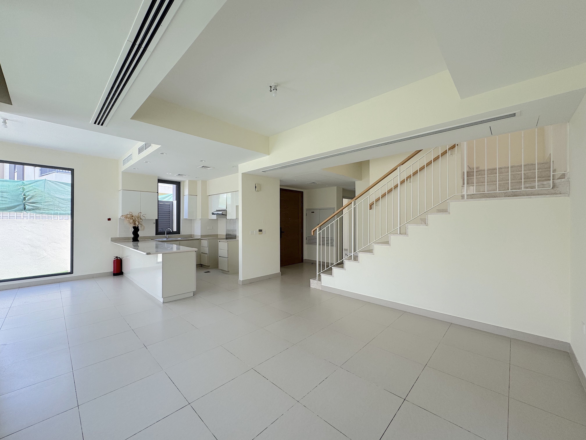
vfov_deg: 85.7
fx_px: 237
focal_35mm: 14
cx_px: 293
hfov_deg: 102.1
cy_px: 220
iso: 64
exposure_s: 1/99
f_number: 2.2
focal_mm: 2.22
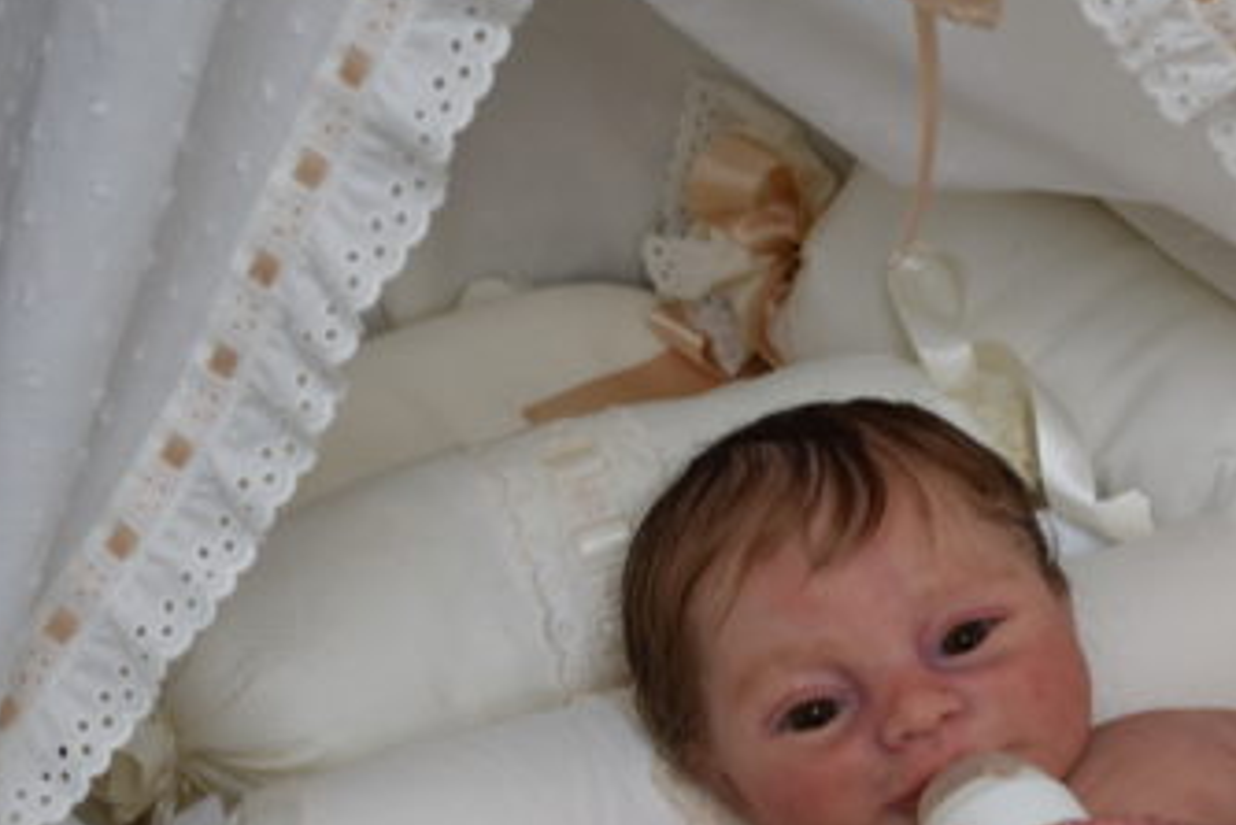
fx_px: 3579
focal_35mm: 104
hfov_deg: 19.1
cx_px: 1184
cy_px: 664
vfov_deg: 13.1
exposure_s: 1/100
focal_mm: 29
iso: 400
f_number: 5
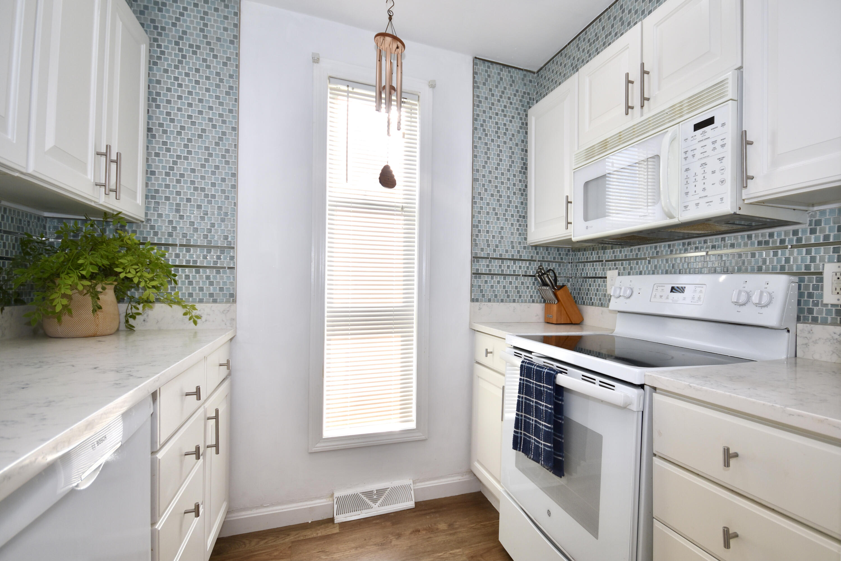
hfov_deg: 100.4
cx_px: 420
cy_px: 280
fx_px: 350
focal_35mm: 15
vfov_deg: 77.3
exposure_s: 1/125
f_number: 5.6
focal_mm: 10
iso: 140
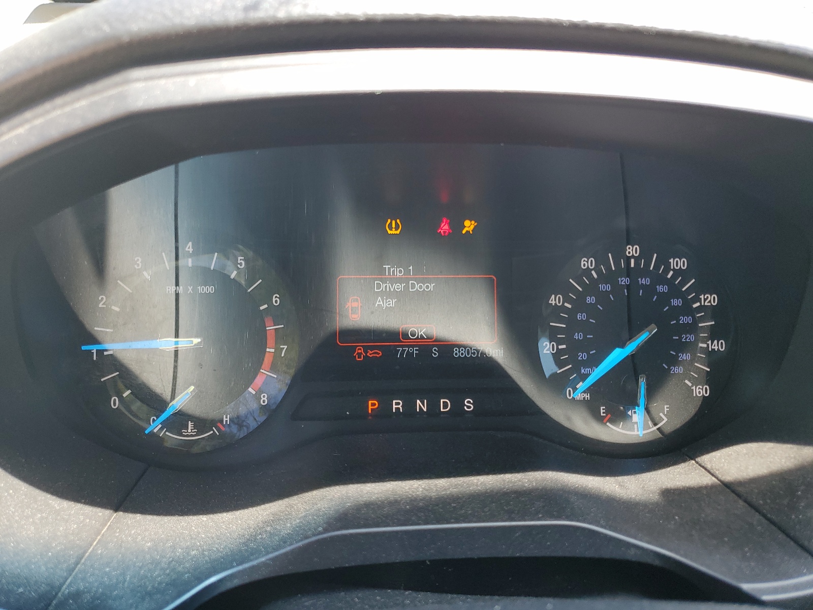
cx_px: 406
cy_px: 305
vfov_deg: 53.1
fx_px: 611
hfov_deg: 67.3
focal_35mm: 26
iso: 53
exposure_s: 1/120
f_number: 1.5
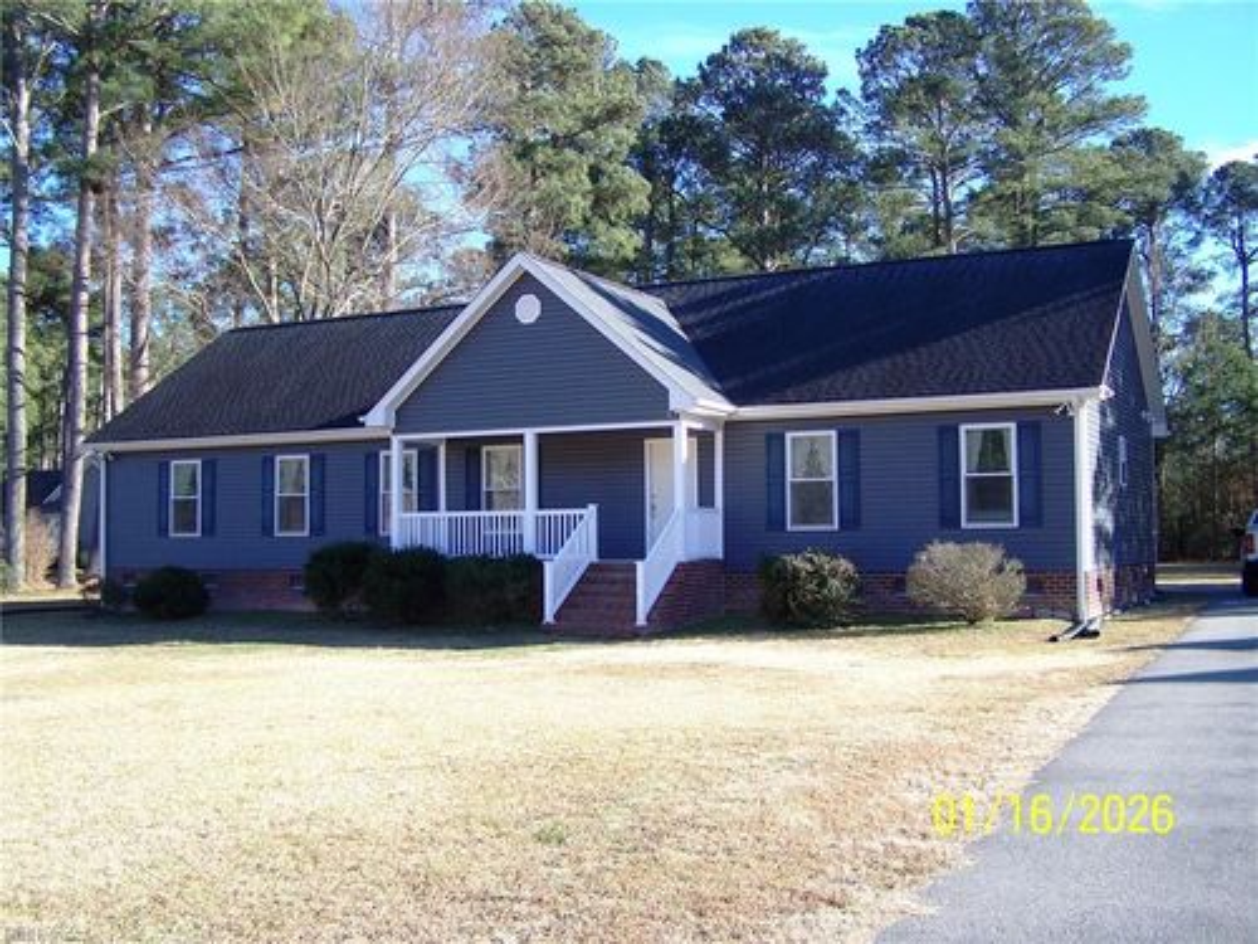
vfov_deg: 37.7
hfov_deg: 49.0
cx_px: 629
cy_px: 472
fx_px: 1381
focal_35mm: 38
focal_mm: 6.3
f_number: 2.8
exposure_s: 1/200
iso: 64
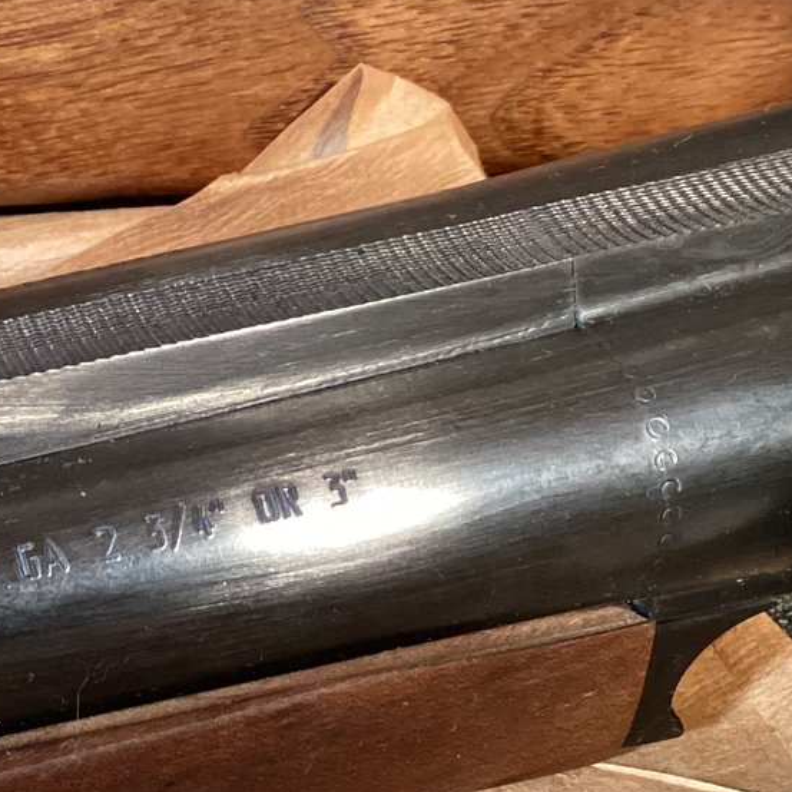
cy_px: 545
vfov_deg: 22.9
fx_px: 1941
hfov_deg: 22.6
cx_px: 101
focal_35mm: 75
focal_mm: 3.3
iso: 400
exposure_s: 1/30
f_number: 2.4
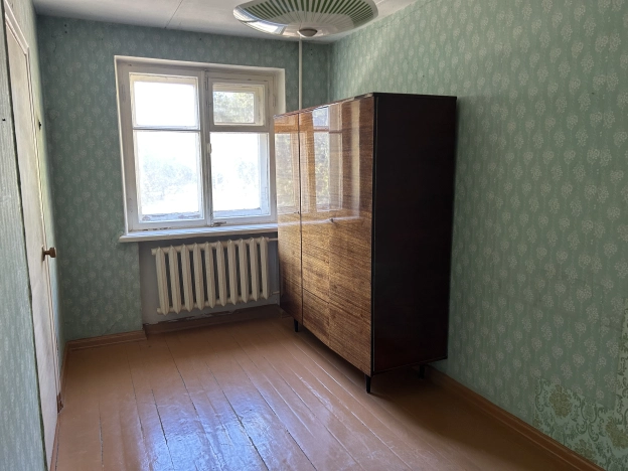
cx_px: 314
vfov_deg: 53.1
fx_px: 472
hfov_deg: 67.3
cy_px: 236
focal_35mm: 26
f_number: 1.5
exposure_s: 1/50
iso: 100
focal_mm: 5.7
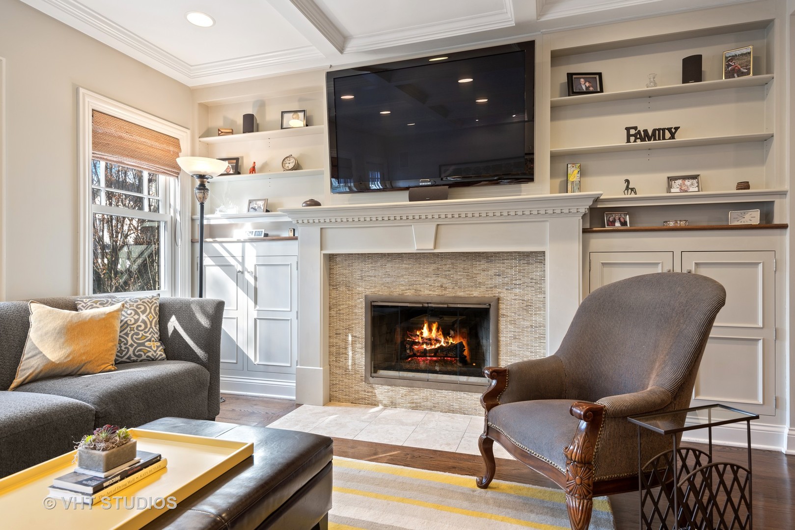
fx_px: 442
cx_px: 398
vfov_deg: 62.0
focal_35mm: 20
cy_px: 265
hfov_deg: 84.0
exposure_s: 1/2.5
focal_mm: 20
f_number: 8
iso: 200
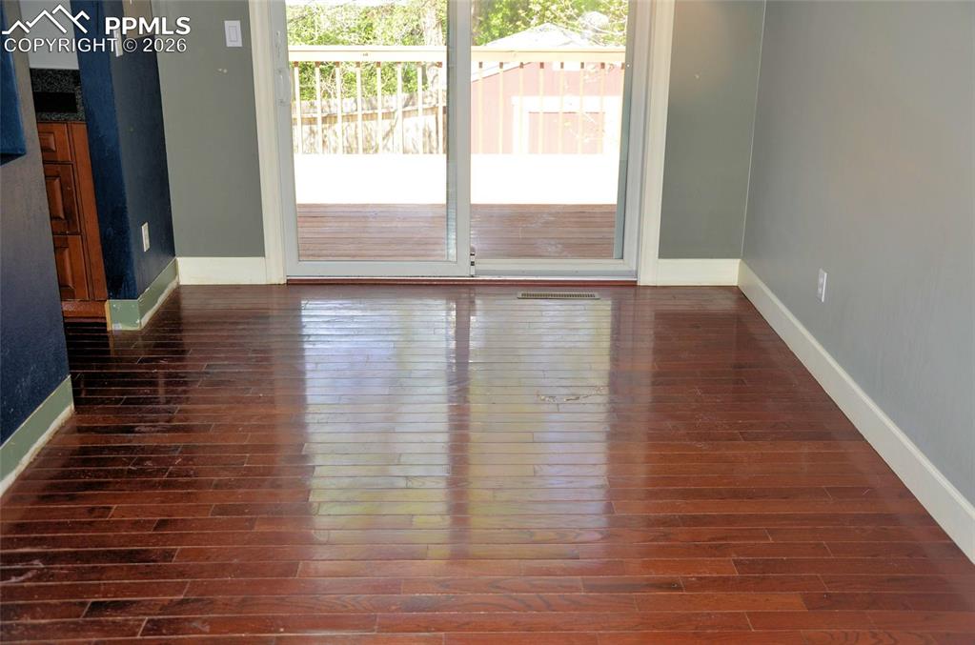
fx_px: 1054
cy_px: 322
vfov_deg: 34.0
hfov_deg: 49.7
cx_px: 488
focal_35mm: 39
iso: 200
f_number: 4.5
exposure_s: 1/60
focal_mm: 26
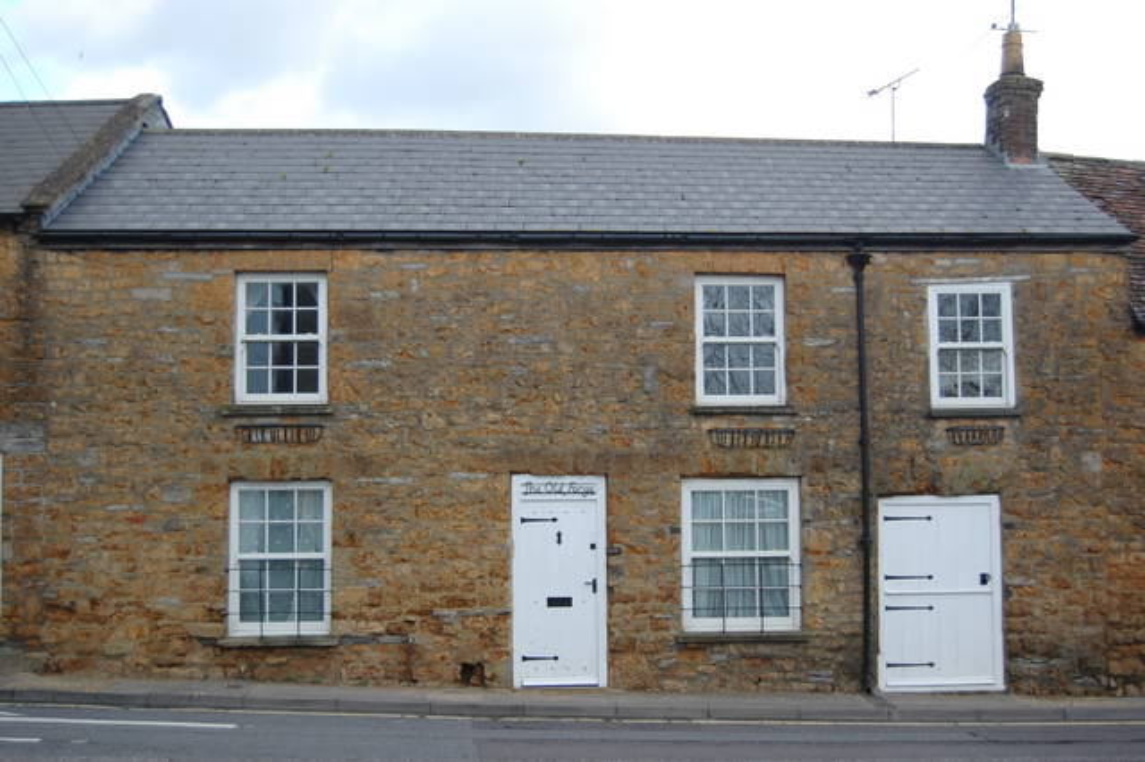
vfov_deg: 28.0
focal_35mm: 48
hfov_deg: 41.1
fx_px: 1526
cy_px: 381
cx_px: 572
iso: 400
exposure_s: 1/400
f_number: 4.5
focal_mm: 32
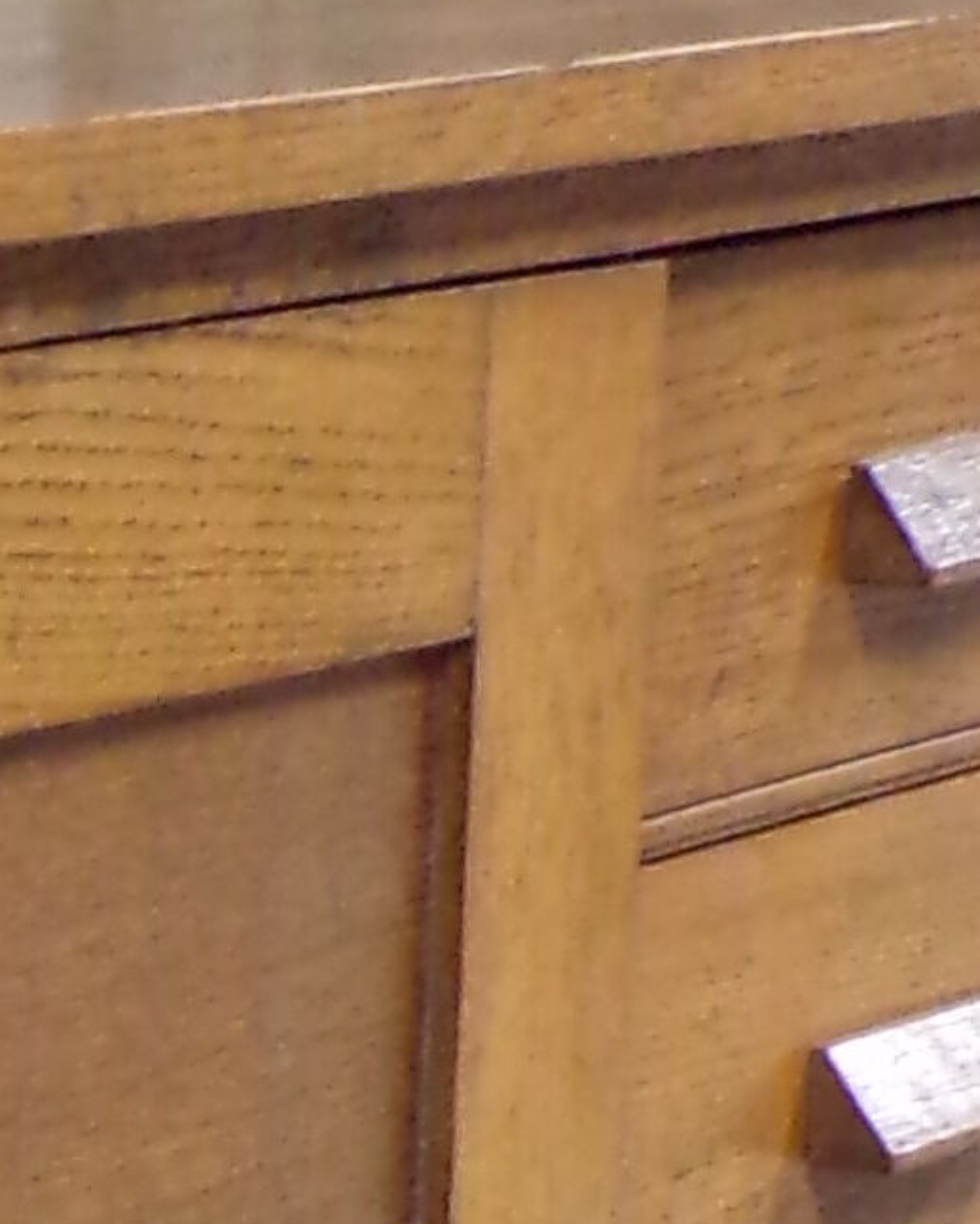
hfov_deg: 7.8
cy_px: 1857
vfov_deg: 9.6
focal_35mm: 195
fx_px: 7068
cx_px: -470
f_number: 3.1
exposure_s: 1/12
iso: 400
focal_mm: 5
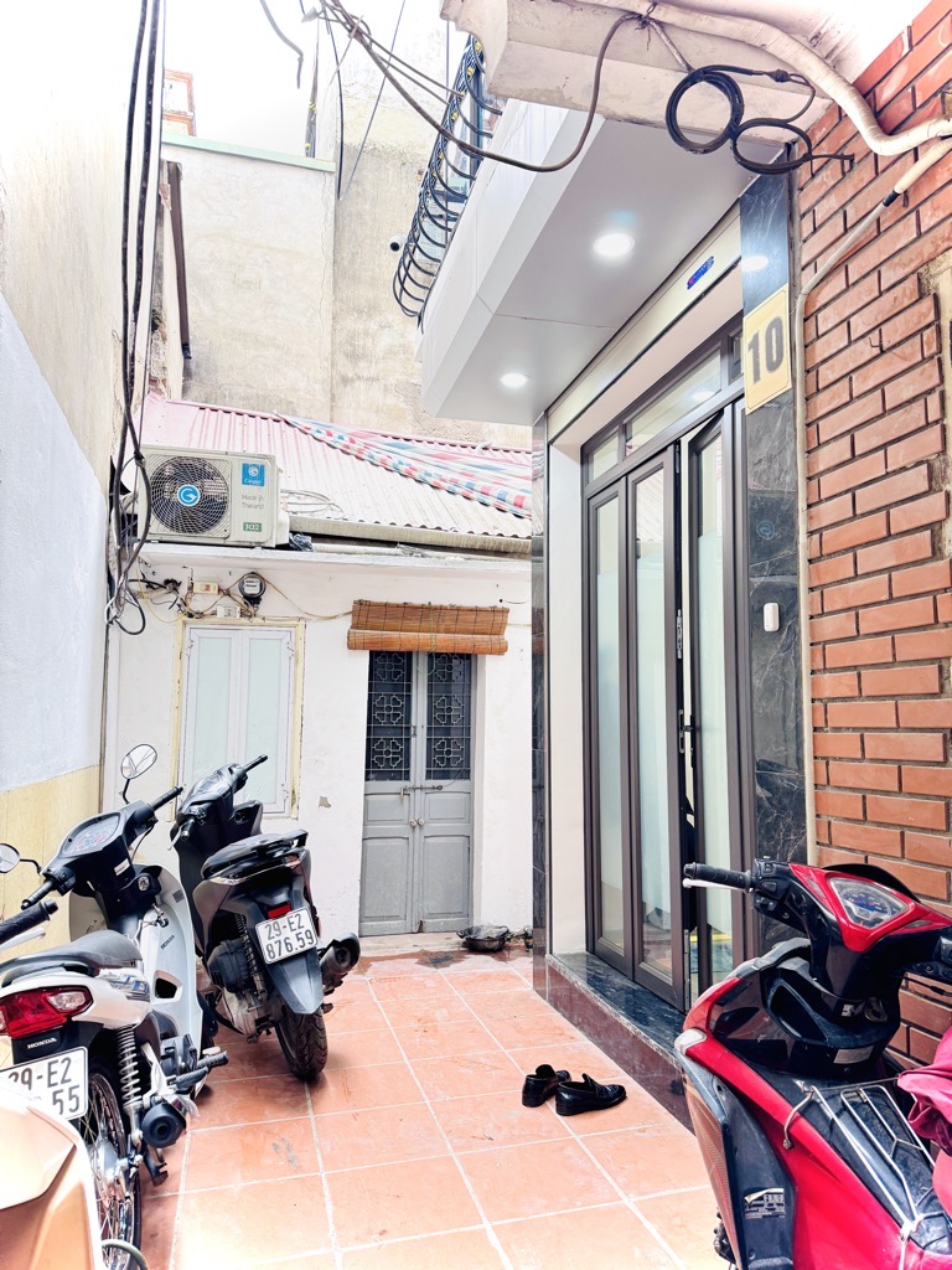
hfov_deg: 56.8
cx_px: 476
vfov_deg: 71.6
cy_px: 635
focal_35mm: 24
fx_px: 880
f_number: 1.78
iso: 200
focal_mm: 6.76
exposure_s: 1/121
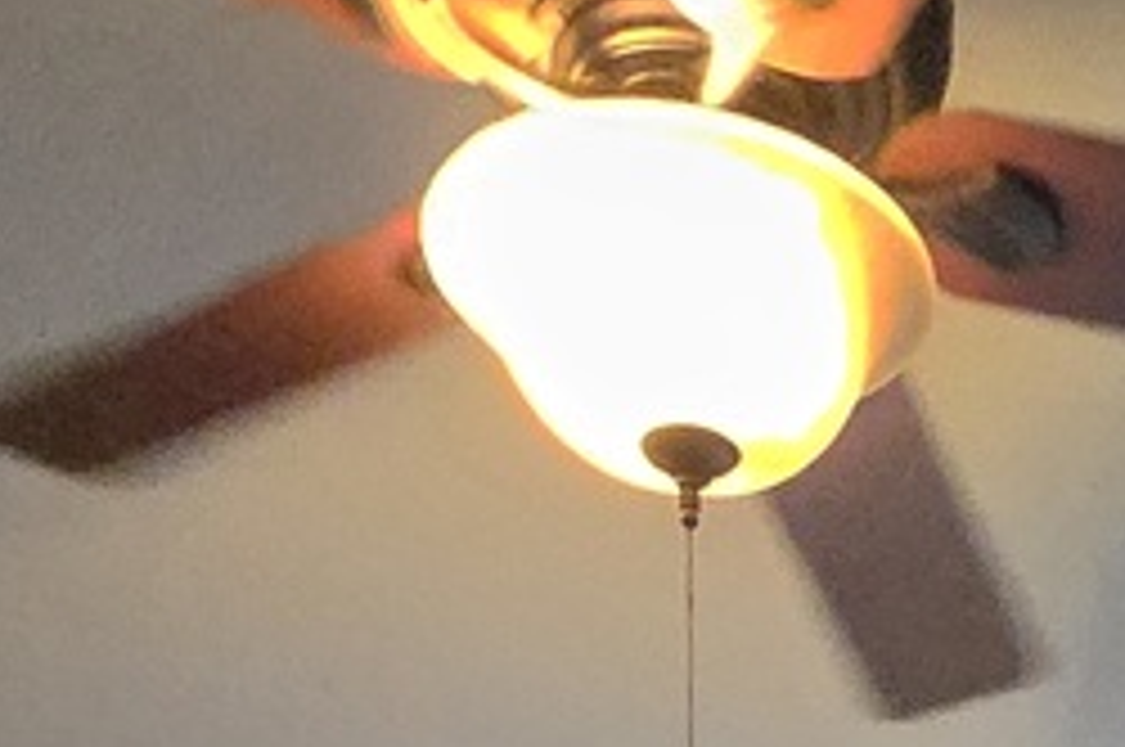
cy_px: 2187
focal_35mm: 78
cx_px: 1206
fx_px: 2434
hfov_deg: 24.4
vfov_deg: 11.3
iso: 800
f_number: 2.2
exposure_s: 1/60
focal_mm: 1.7
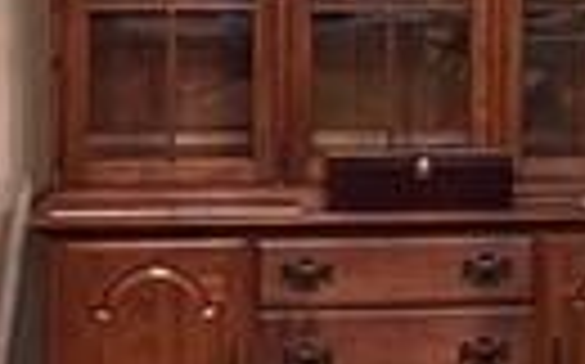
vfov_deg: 6.0
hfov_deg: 9.4
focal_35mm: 217
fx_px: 3457
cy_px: 13
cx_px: 932
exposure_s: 1/60
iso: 500
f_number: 1.6
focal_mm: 5.96
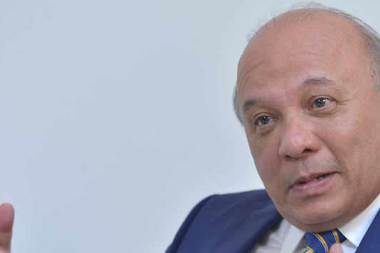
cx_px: 250
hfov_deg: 8.4
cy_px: 203
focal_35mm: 245
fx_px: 2586
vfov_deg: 5.6
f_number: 2.8
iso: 280
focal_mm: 140
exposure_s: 1/90
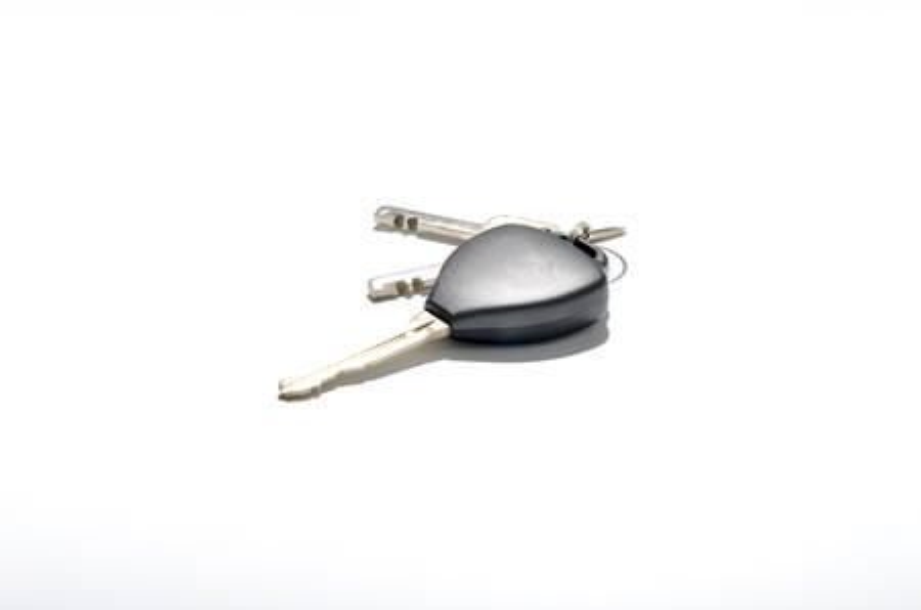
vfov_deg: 18.1
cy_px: 305
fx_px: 1915
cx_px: 460
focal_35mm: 75
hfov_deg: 27.0
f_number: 9
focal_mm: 50
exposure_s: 1/200
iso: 100
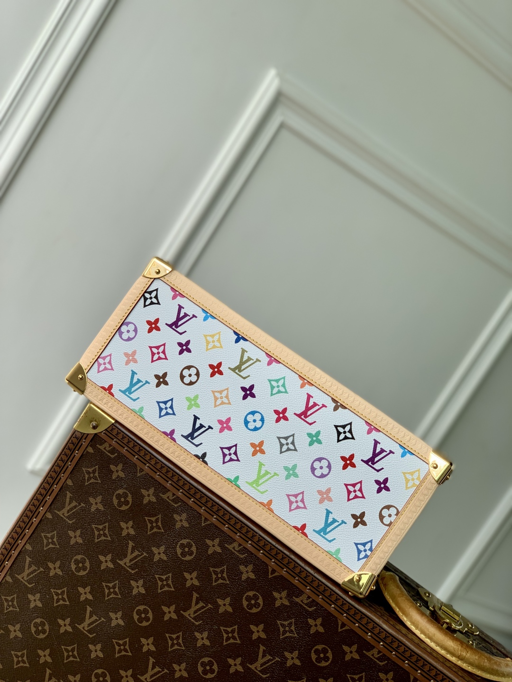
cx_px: 256
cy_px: 341
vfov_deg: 36.8
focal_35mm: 52
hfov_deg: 28.0
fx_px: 1025
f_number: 2.4
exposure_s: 1/358
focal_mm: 6
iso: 16
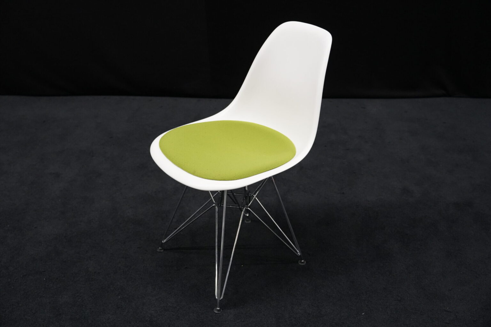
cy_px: 164
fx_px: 532
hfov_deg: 49.6
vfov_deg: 34.2
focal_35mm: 39
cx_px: 246
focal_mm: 39
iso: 5000
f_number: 4
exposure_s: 1/160
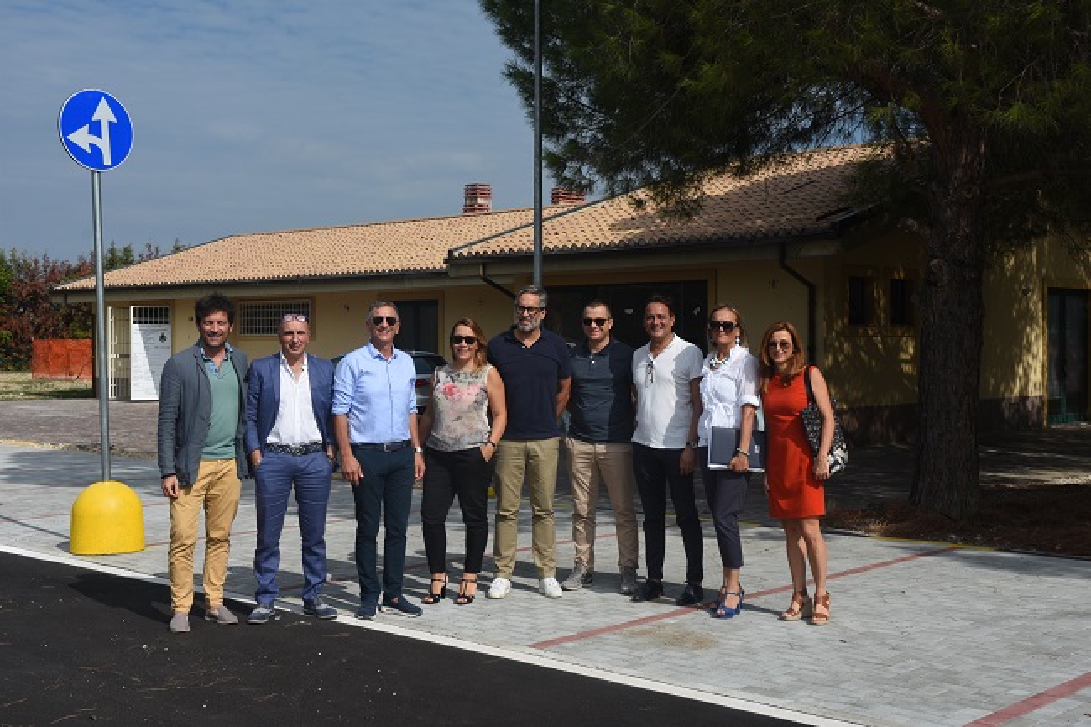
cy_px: 364
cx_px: 546
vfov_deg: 28.9
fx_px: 1409
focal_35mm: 46
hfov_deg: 42.3
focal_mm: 31
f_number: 10
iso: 100
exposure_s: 1/100
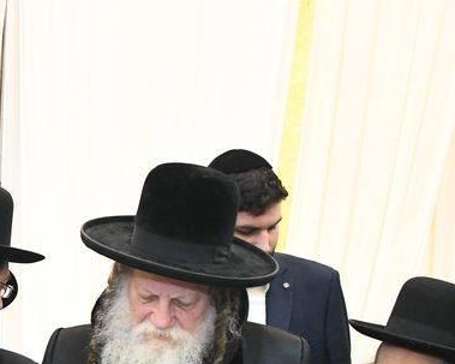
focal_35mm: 97
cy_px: 439
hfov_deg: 18.9
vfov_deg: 15.3
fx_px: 1306
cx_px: -59
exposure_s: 1/100
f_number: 5.6
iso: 4000
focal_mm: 28
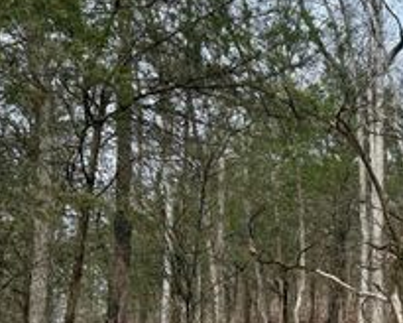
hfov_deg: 31.8
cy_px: 253
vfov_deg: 26.2
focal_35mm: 57
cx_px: 346
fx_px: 680
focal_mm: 6.76
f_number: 1.78
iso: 200
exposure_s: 1/166
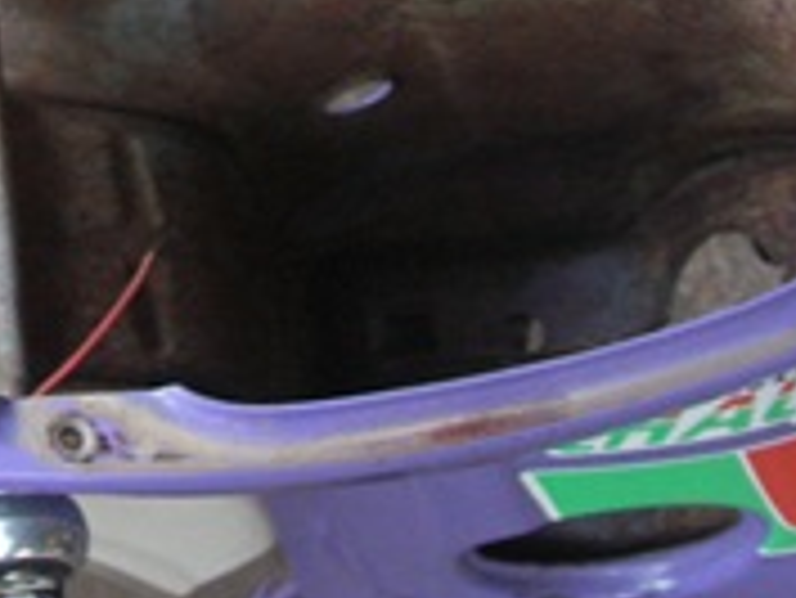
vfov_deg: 11.4
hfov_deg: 14.5
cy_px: 247
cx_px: -234
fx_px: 2991
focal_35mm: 130
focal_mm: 9.4
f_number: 2.8
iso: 200
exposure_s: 1/13
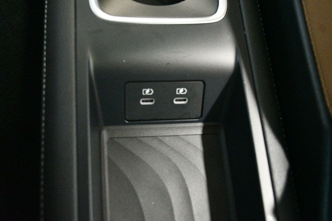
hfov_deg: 48.5
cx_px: 166
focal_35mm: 40
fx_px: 369
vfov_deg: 33.4
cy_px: 110
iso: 12800
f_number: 4
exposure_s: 1/13
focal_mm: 27
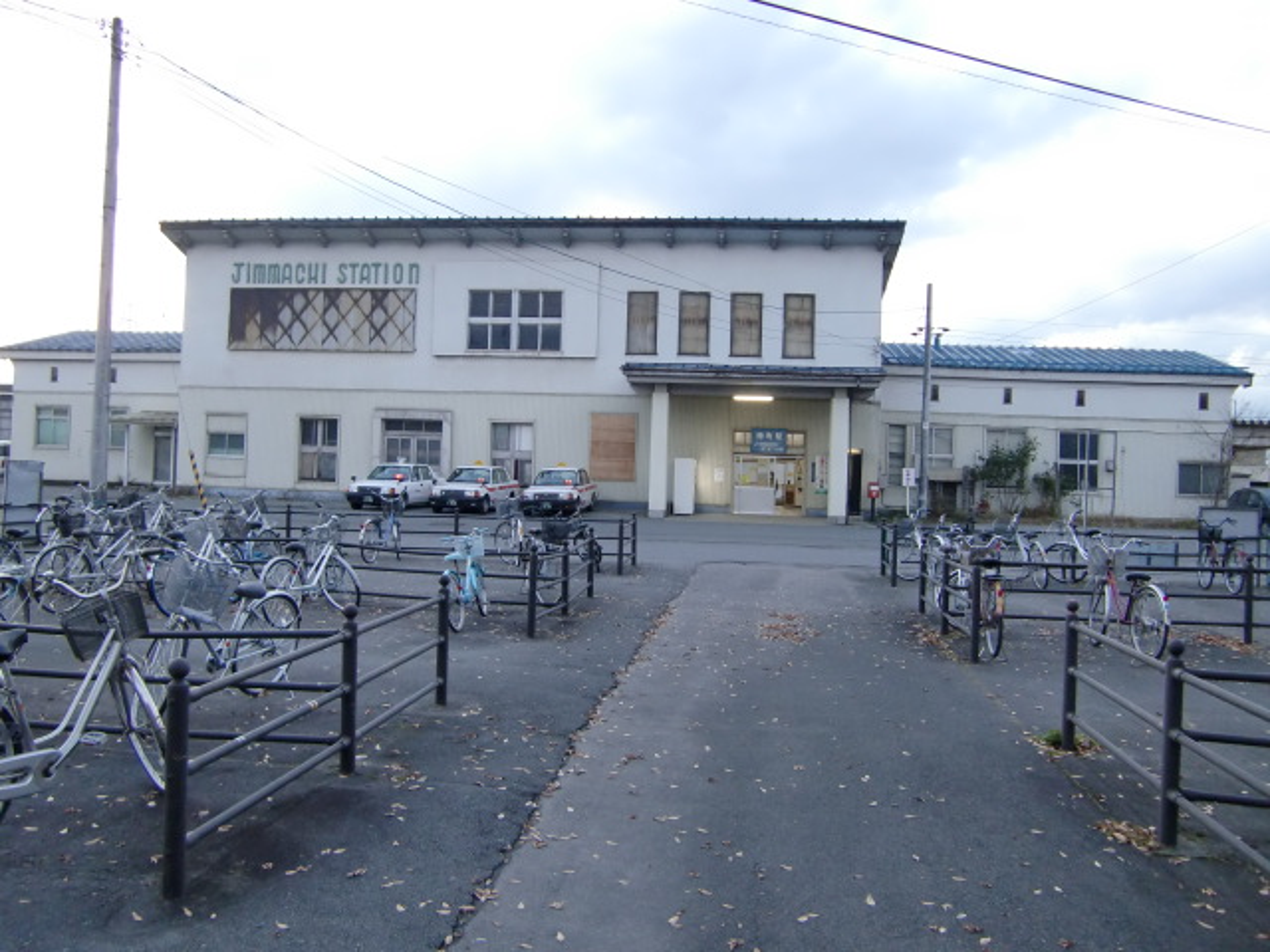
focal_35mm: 28
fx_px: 1027
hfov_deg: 63.4
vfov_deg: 49.7
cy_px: 476
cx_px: 635
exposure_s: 1/60
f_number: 2.6
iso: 250
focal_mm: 4.9
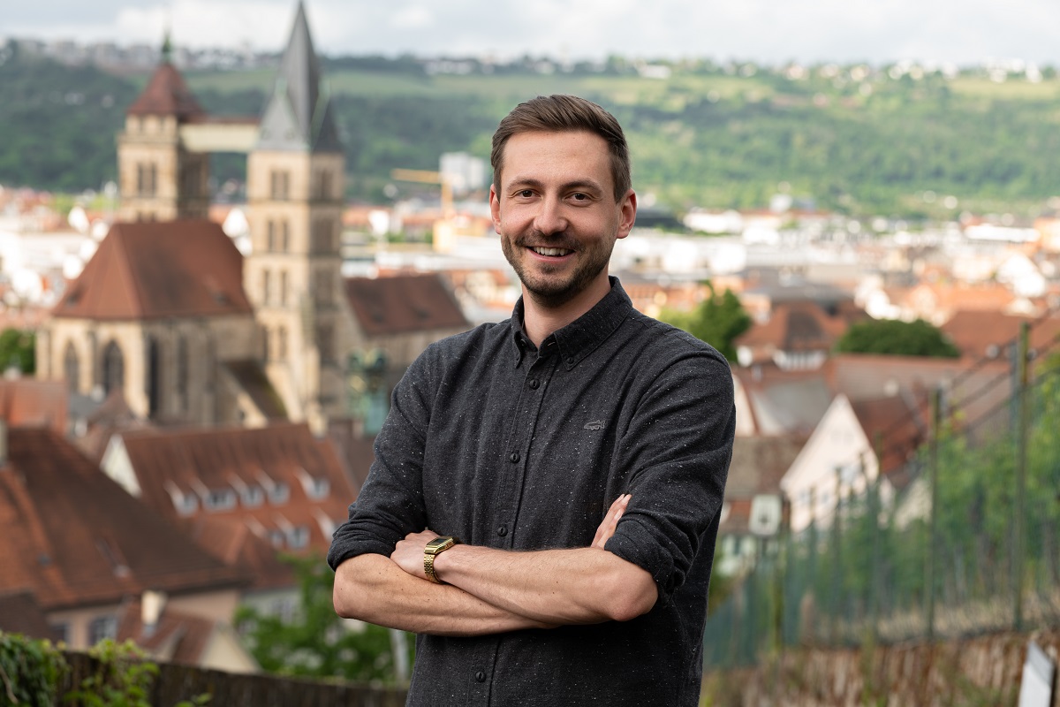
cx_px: 530
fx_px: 2503
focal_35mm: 85
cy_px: 354
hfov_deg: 23.9
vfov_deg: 16.1
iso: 100
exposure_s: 1/100
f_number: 5.6
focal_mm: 85
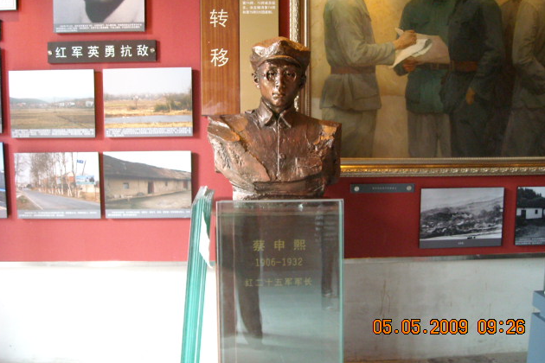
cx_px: 272
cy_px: 163
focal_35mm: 37
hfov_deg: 51.9
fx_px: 560
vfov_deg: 35.9
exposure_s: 1/42
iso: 400
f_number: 2.8
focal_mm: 5.7
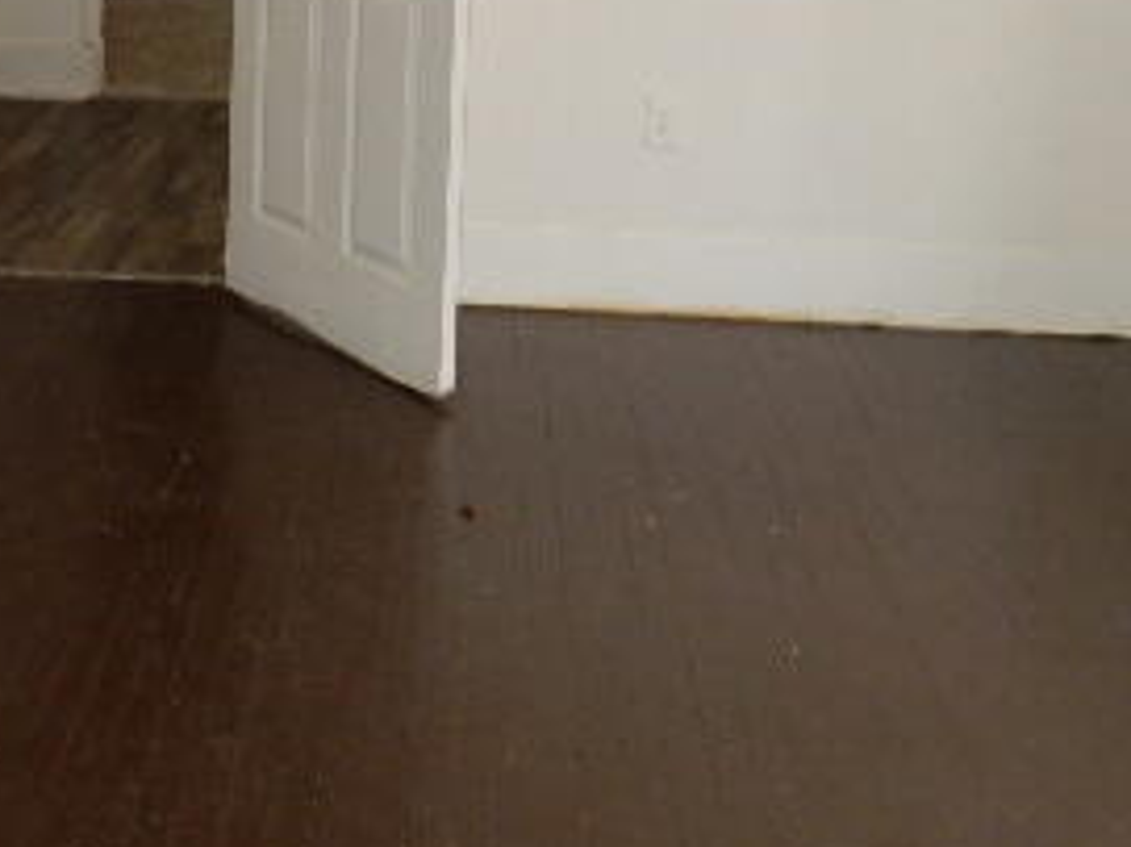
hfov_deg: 32.0
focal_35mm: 59
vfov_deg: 23.2
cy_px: -96
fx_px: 1927
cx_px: 267
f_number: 3.7
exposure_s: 1/30
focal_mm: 4.5
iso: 200
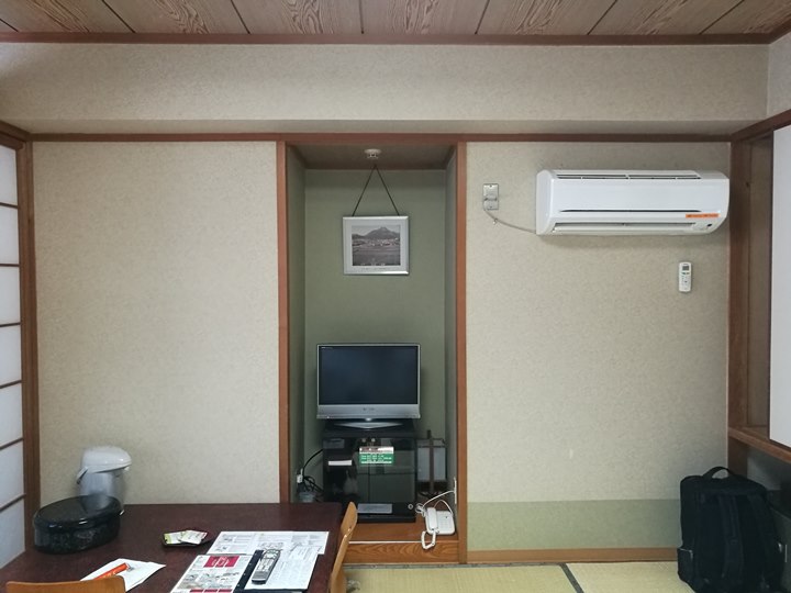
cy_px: 296
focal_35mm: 27
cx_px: 396
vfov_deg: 51.4
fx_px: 617
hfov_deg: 65.3
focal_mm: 4.5
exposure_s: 1/24
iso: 500
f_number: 2.2
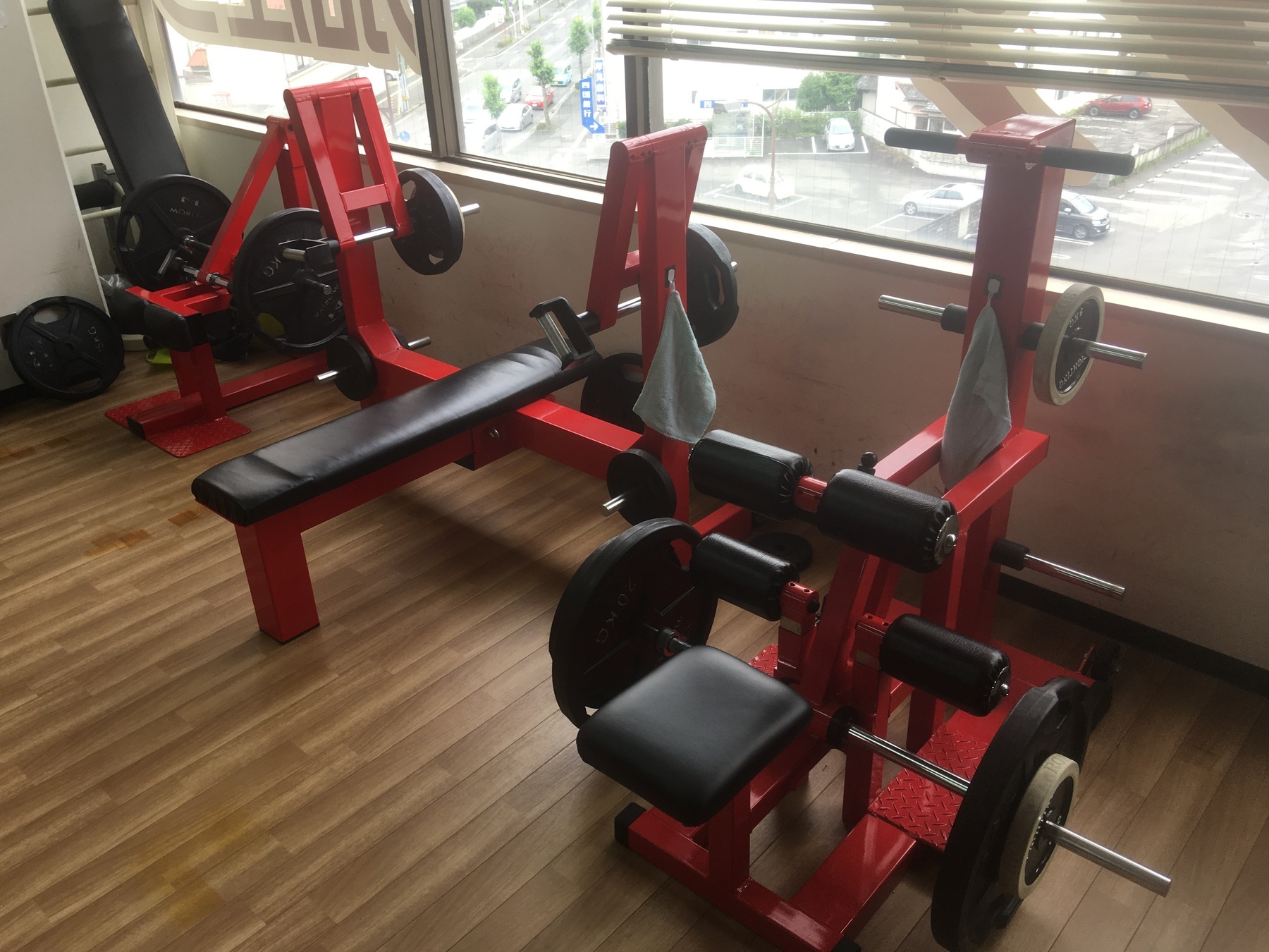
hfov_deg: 61.7
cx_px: 634
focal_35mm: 29
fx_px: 1063
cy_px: 476
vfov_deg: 48.2
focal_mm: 4.15
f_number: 2.2
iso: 25
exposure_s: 1/60
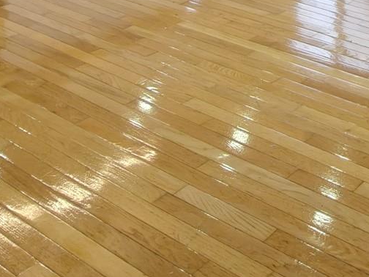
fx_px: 650
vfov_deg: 17.6
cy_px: -267
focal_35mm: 61
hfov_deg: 28.1
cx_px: 430
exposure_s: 1/120
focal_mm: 2.3
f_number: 2
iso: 160
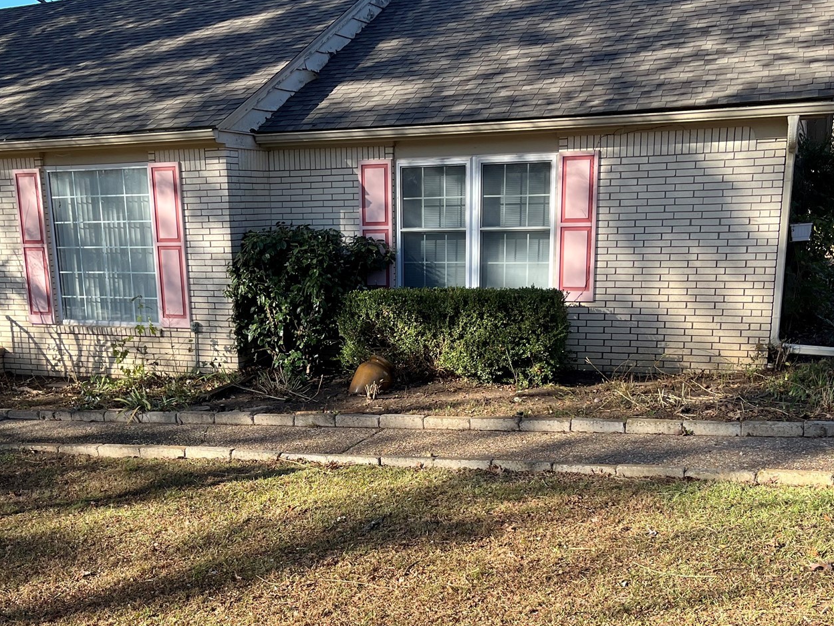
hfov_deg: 46.8
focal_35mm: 40
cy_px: 457
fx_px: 964
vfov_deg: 35.3
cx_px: 384
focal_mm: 5.1
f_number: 1.6
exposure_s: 1/718
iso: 50
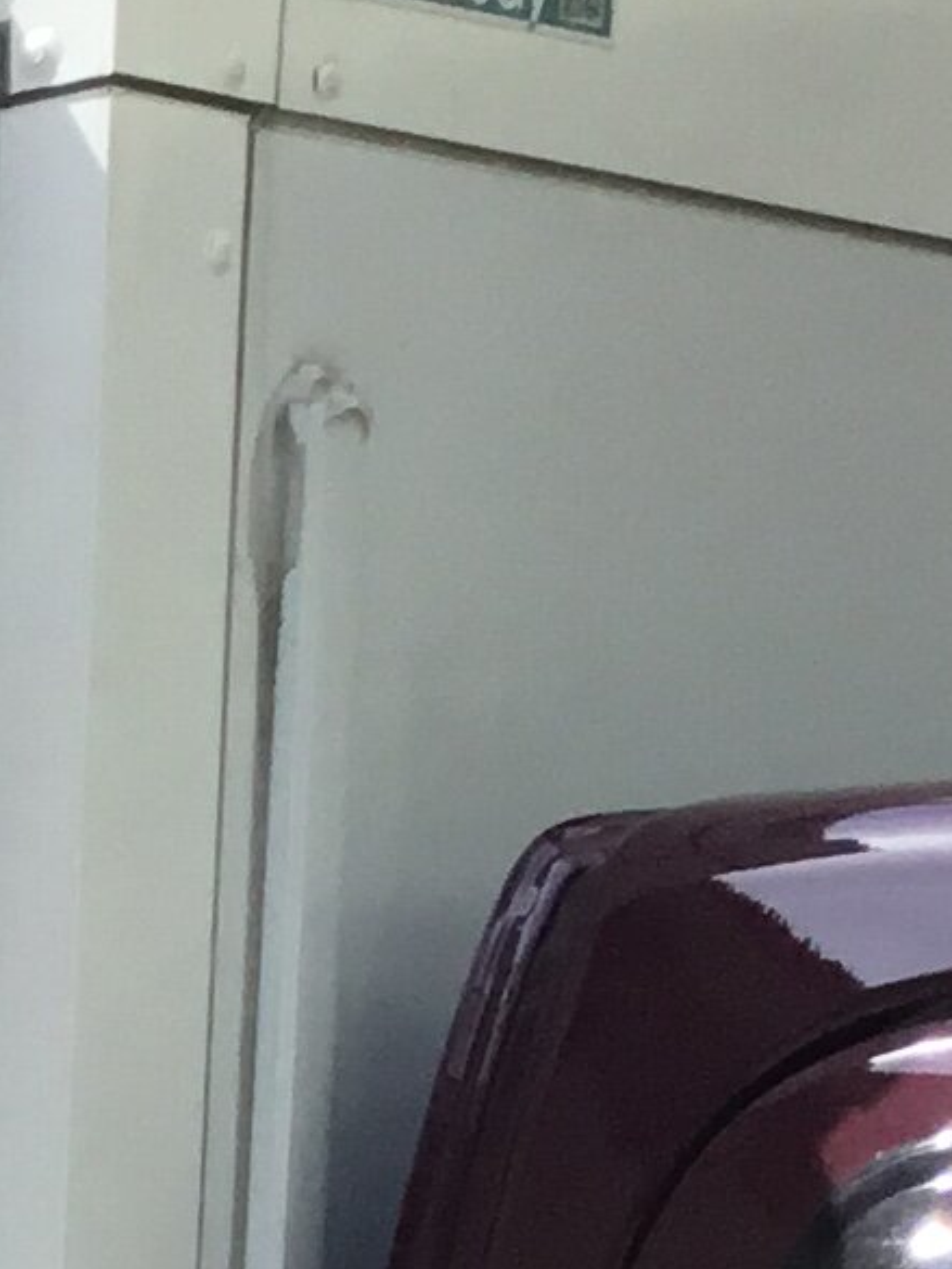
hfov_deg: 7.3
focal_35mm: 173
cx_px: -2188
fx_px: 6341
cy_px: 2642
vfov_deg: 10.4
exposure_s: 1/622
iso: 25
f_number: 2.4
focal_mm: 3.3
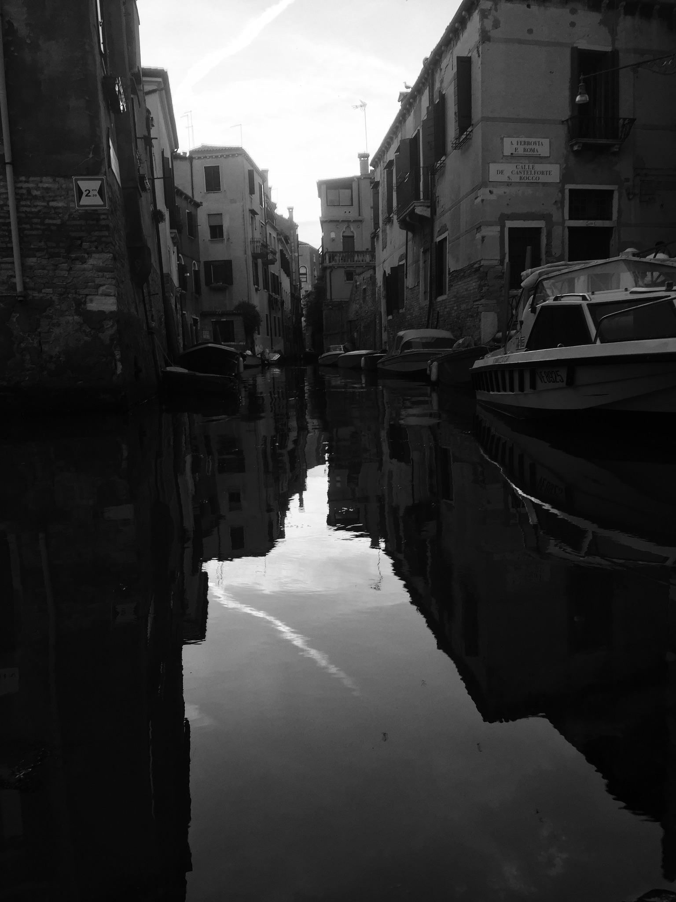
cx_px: 338
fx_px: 755
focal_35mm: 29
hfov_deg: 48.2
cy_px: 451
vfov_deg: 61.7
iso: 32
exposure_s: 1/50
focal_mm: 4.15
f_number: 2.2
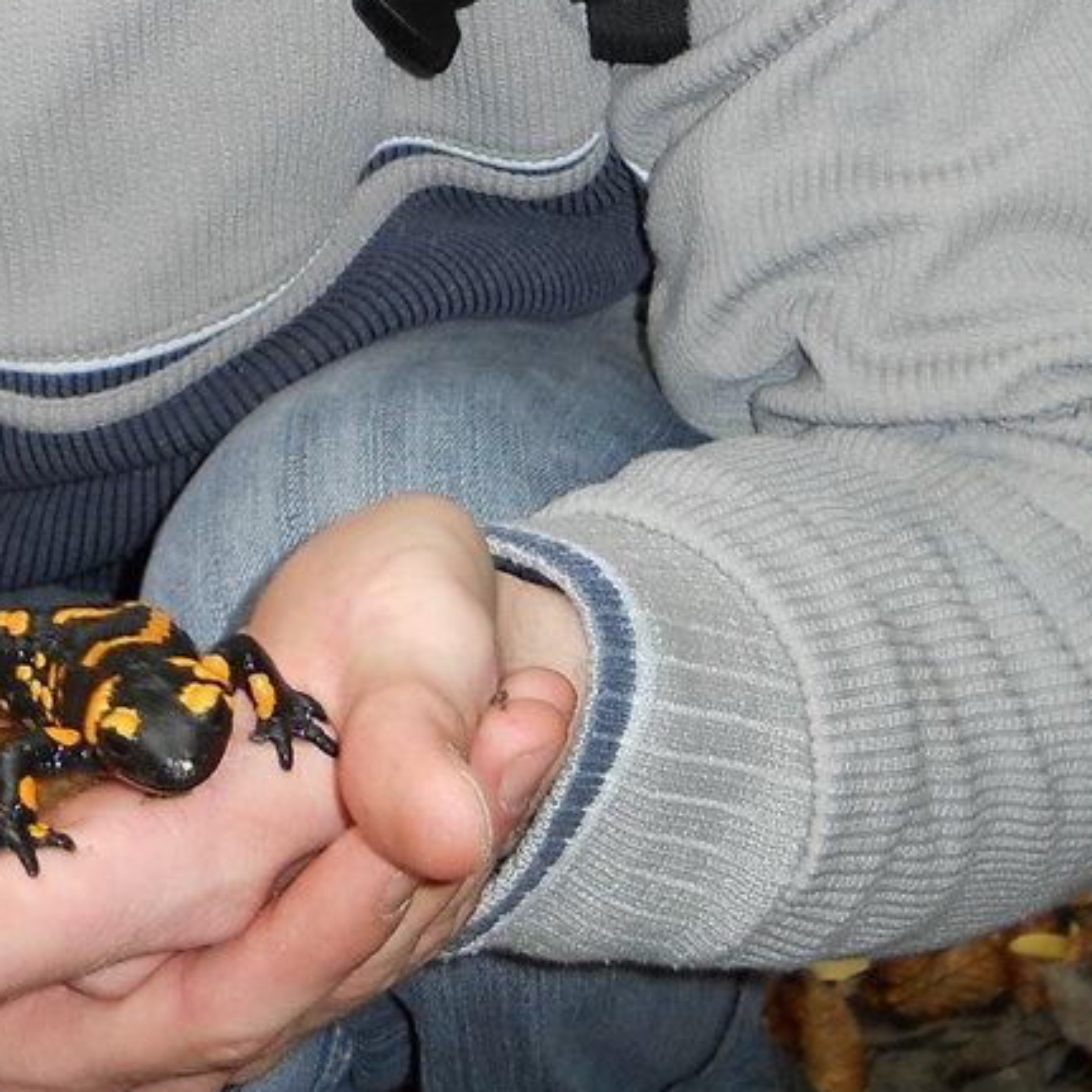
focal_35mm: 101
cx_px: 30
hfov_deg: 16.9
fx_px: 3605
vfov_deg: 16.3
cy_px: -337
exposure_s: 1/30
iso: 100
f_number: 3.1
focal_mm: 6.72
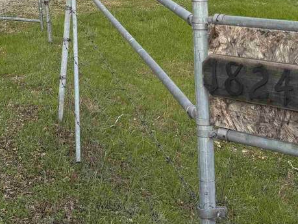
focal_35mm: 67
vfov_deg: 20.4
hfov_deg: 28.7
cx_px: 90
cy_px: -51
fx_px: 577
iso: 80
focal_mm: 6.76
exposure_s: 1/1366
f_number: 1.78
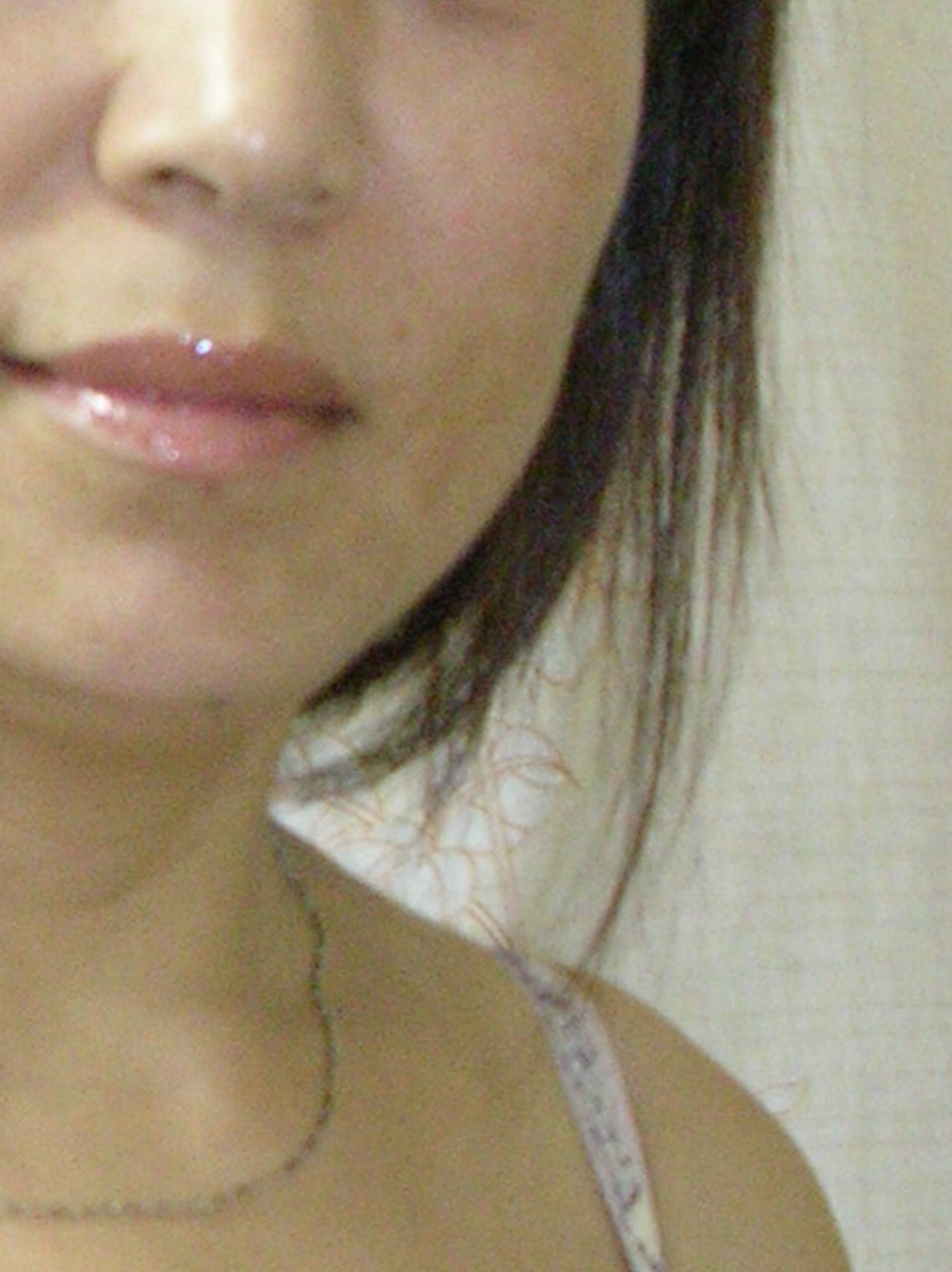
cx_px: -431
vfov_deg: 13.3
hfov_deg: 9.7
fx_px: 5432
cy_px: 627
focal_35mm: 148
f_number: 3
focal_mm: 7.1
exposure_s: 1/3.6
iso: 200
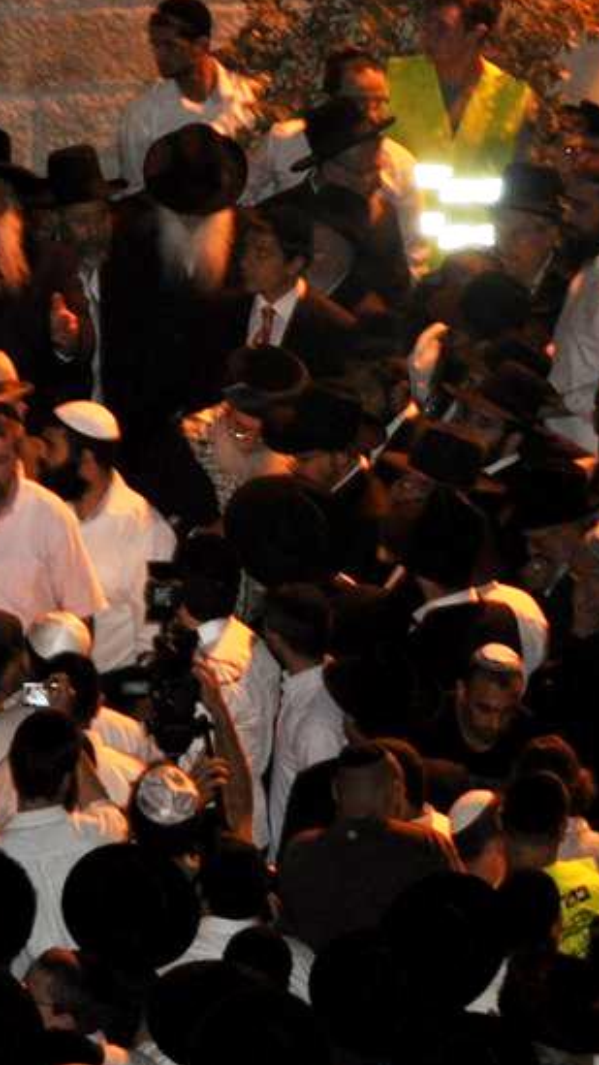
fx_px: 11148
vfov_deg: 5.5
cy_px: 481
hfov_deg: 3.1
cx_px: -58
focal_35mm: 395
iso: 800
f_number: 5.6
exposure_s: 1/60
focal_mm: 135
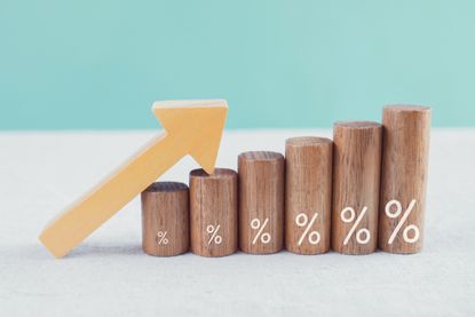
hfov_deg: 36.9
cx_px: 238
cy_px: 158
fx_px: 713
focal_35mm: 54
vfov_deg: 25.1
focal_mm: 36
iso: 400
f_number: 5
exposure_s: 1/40
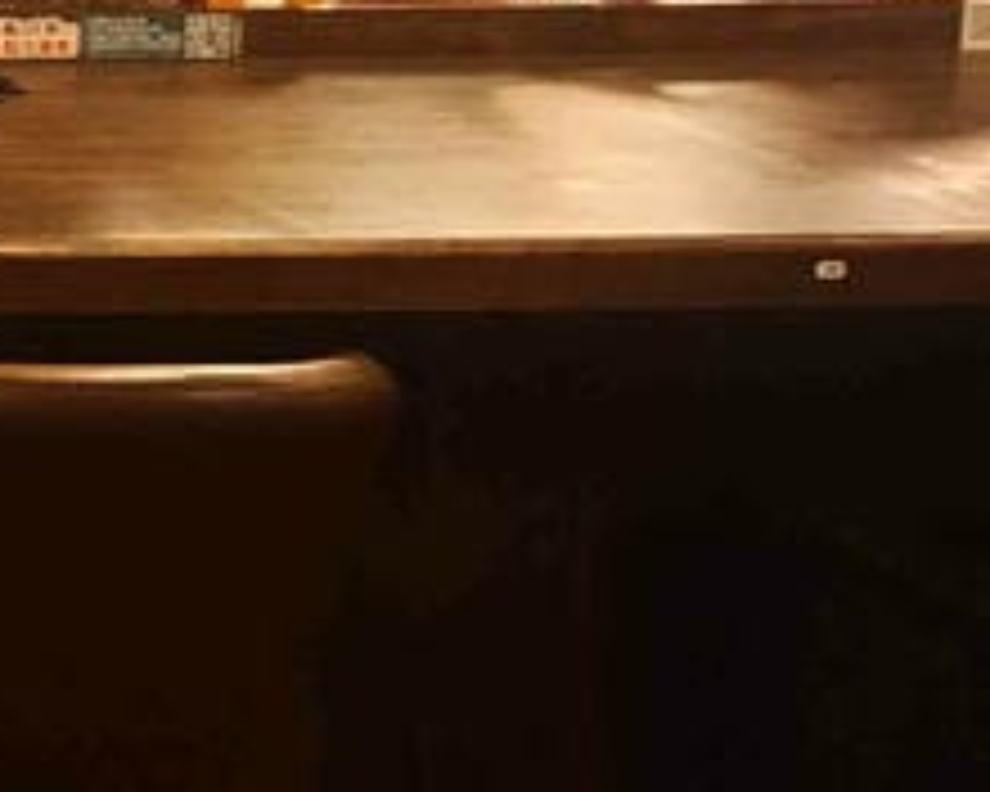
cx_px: -1184
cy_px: -238
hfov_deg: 17.0
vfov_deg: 21.5
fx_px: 1875
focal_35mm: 64
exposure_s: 1/17.1
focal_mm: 2.03
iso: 1000
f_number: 1.8
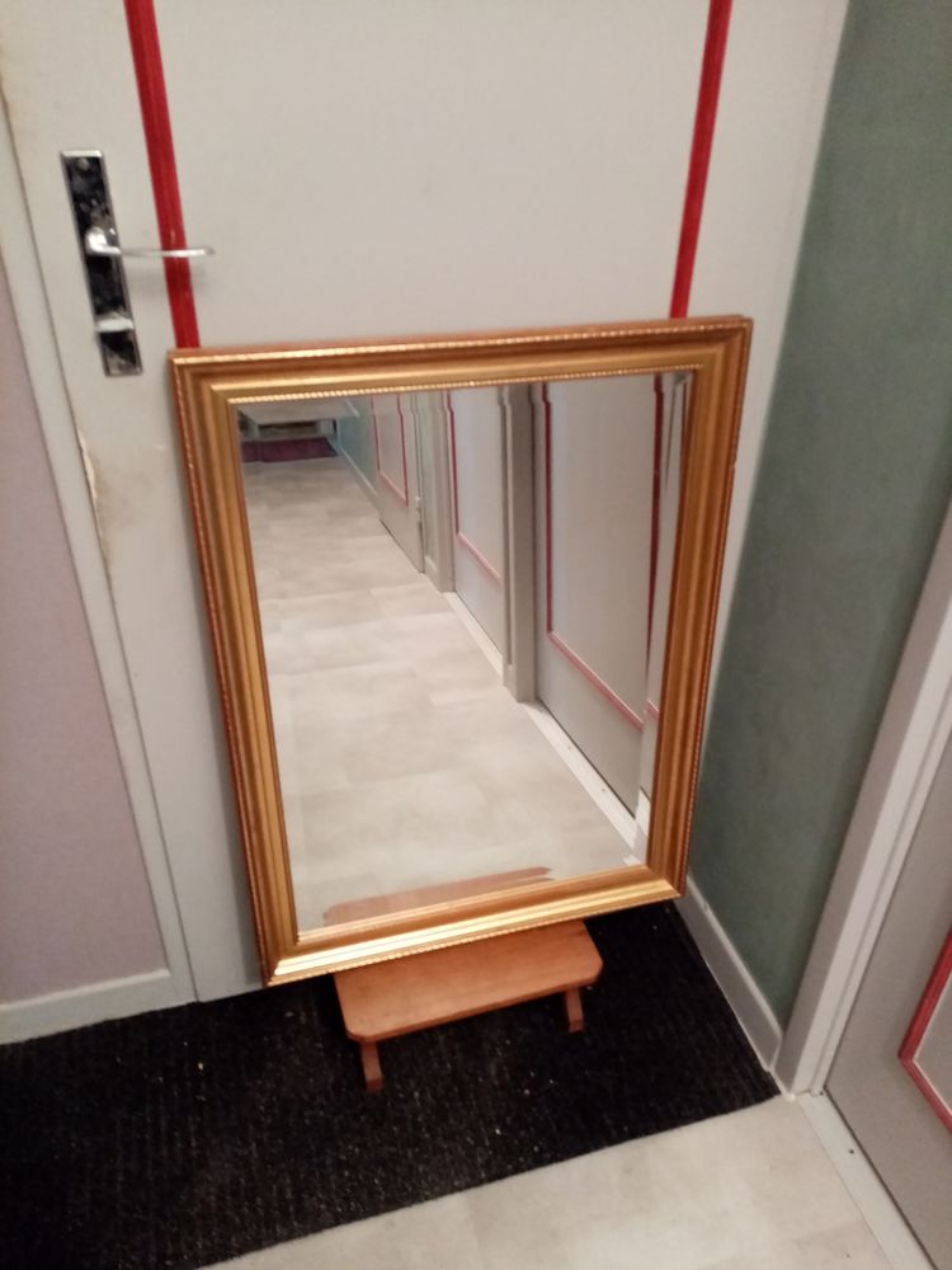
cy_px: 635
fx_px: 953
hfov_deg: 53.1
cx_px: 476
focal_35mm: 26
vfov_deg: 67.3
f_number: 1.8
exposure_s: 1/20
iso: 738
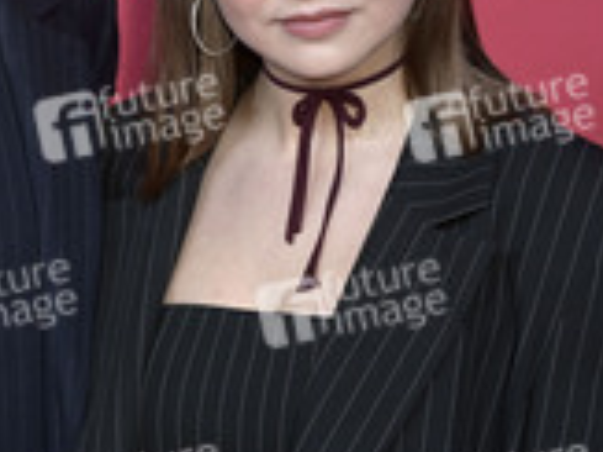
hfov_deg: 7.6
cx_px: 31
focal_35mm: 260
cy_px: 26
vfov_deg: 5.7
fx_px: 4526
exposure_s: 1/400
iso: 1600
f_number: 5
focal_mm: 98
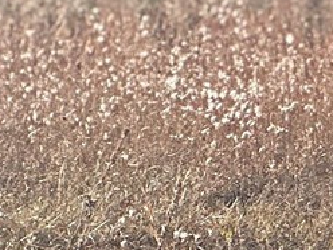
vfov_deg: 2.5
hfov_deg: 3.2
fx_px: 5743
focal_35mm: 597
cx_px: 1163
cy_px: -141
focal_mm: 9
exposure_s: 1/1014
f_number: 2.8
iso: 32
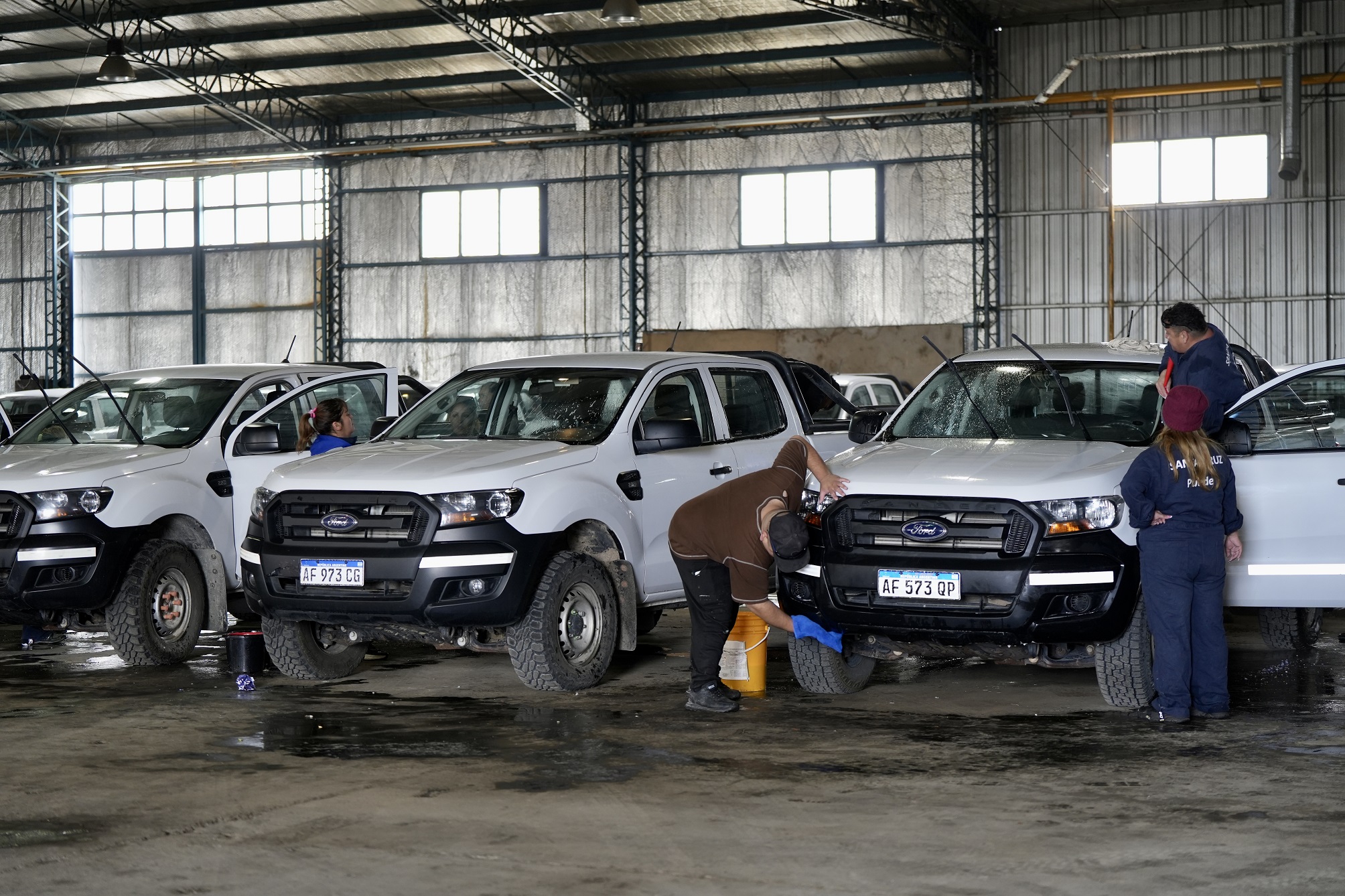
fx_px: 2615
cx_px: 672
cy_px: 448
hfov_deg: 28.8
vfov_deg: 19.5
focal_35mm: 70
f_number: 2.8
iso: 800
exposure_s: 1/80
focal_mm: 70
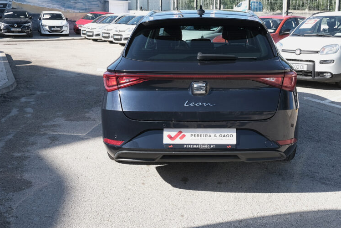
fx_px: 388
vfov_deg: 32.5
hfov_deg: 47.2
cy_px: 87
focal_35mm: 41
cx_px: 198
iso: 160
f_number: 9
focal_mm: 19.7
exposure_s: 1/100
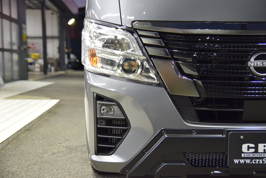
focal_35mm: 46
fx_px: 344
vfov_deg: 29.0
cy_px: 89
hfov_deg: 42.3
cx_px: 133
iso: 800
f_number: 3.5
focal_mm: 31
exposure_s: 1/60
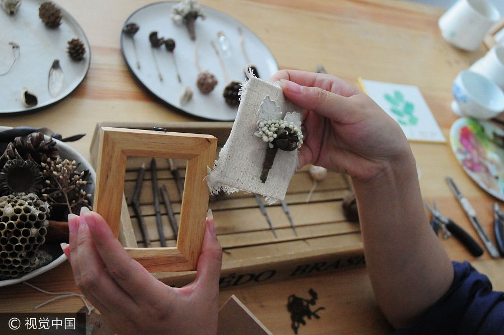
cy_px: 168
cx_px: 252
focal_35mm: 40
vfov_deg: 32.9
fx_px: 566
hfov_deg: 48.0
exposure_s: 1/80
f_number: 4.5
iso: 2000
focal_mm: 27
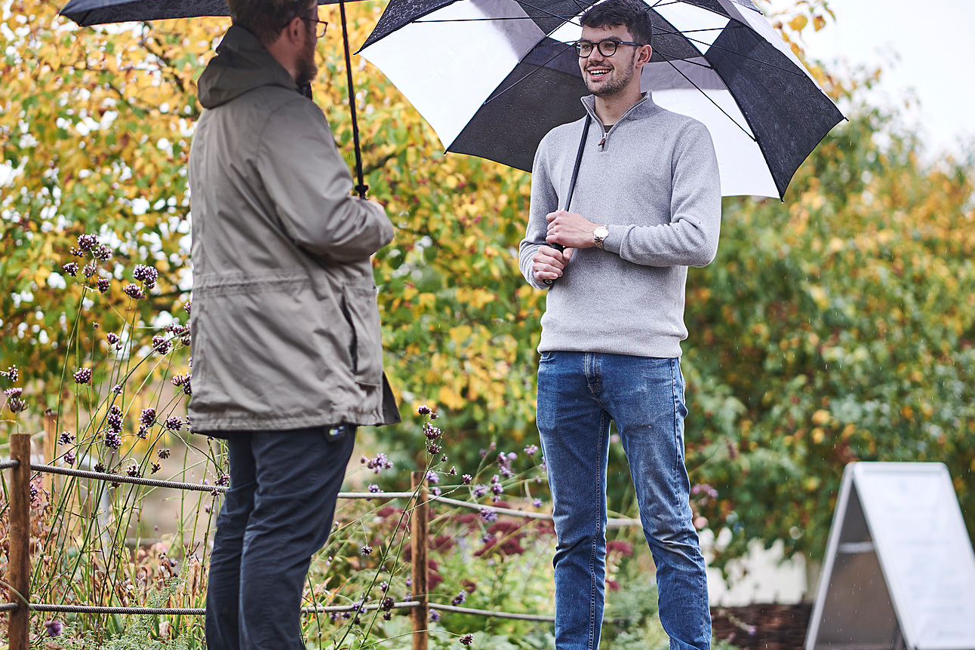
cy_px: 274
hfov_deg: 13.2
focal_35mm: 156
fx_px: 4226
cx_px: 375
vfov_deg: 8.8
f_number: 1.6
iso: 80
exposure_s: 1/500
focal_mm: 105
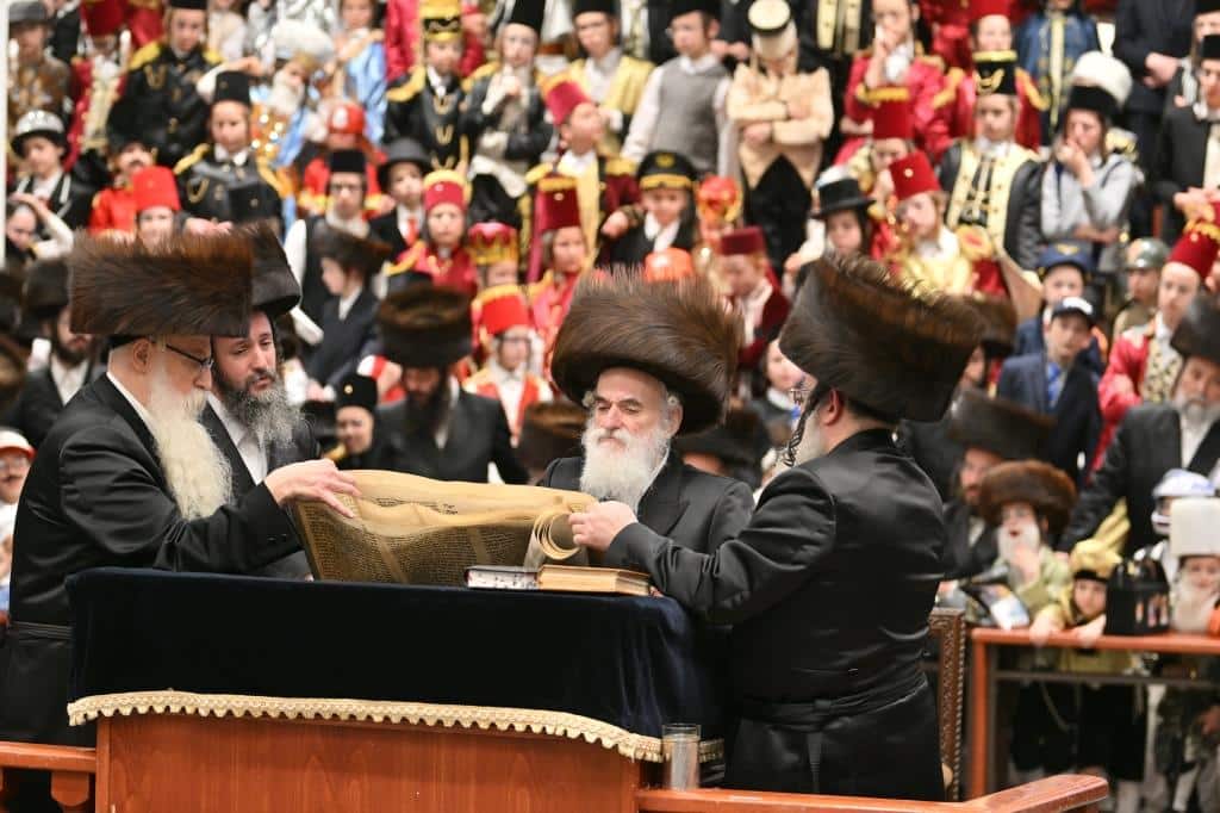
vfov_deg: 9.0
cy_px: 406
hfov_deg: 13.4
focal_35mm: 153
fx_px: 5183
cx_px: 610
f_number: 2.8
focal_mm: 102
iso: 160
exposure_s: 1/160
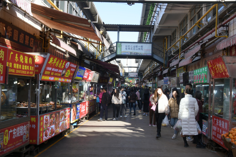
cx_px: 118
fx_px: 262
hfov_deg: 48.5
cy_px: 78
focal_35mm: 40
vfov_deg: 33.4
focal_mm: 40
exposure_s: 1/80
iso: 640
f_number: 18
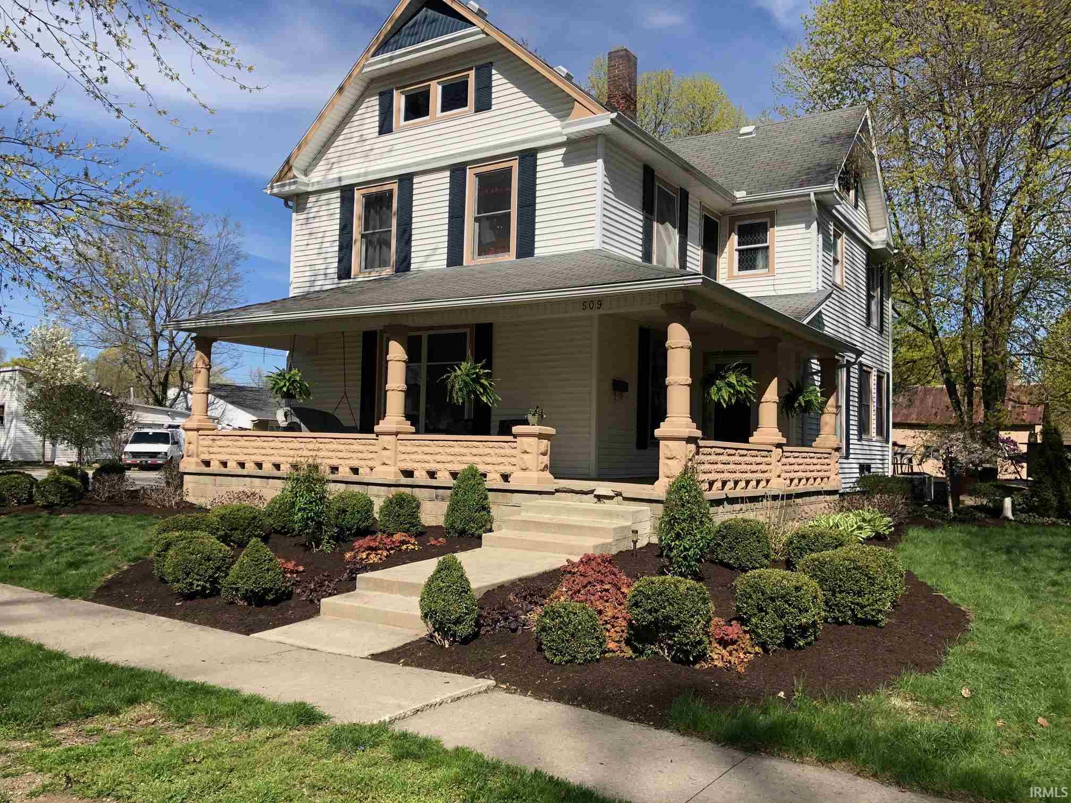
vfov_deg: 49.7
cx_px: 536
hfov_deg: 63.4
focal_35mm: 28
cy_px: 402
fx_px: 866
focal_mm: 3.99
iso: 20
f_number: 1.8
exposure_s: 1/2315
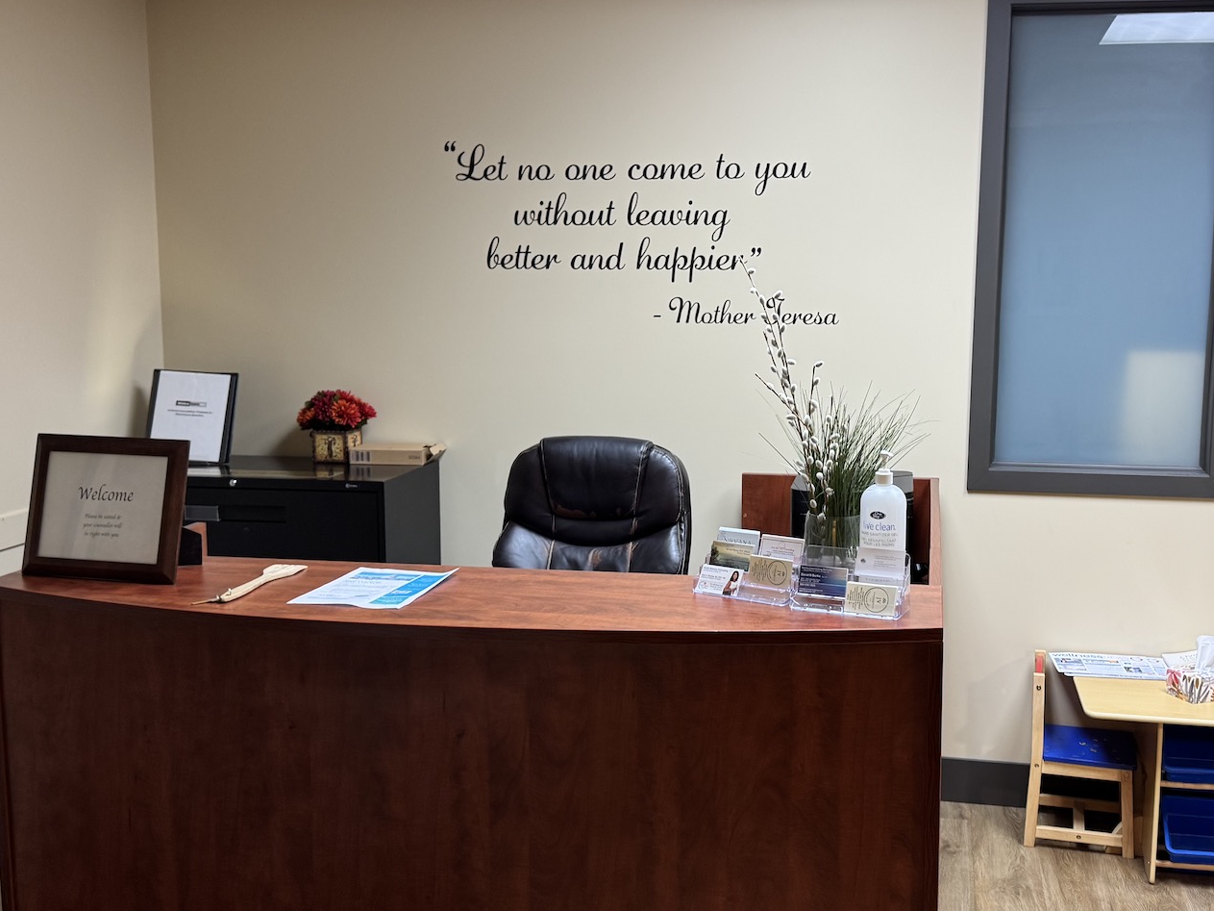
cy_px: 440
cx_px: 698
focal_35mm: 38
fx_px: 1333
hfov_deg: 48.8
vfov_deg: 37.7
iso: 160
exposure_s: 1/60
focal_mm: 6.76
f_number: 1.78
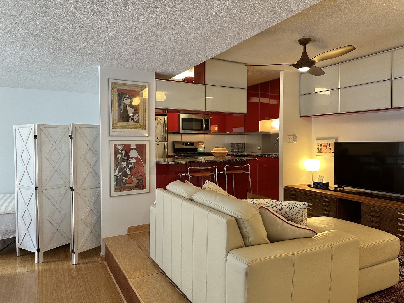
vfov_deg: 56.8
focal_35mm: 24
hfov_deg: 71.6
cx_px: 202
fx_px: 280
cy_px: 152
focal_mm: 6.86
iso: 200
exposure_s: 1/60
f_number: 1.78
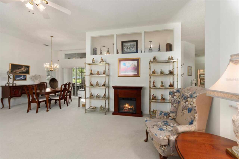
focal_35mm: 15
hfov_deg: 100.4
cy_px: 80
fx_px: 100
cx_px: 120
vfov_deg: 77.3
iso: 400
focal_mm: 10
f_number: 9
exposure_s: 1/4
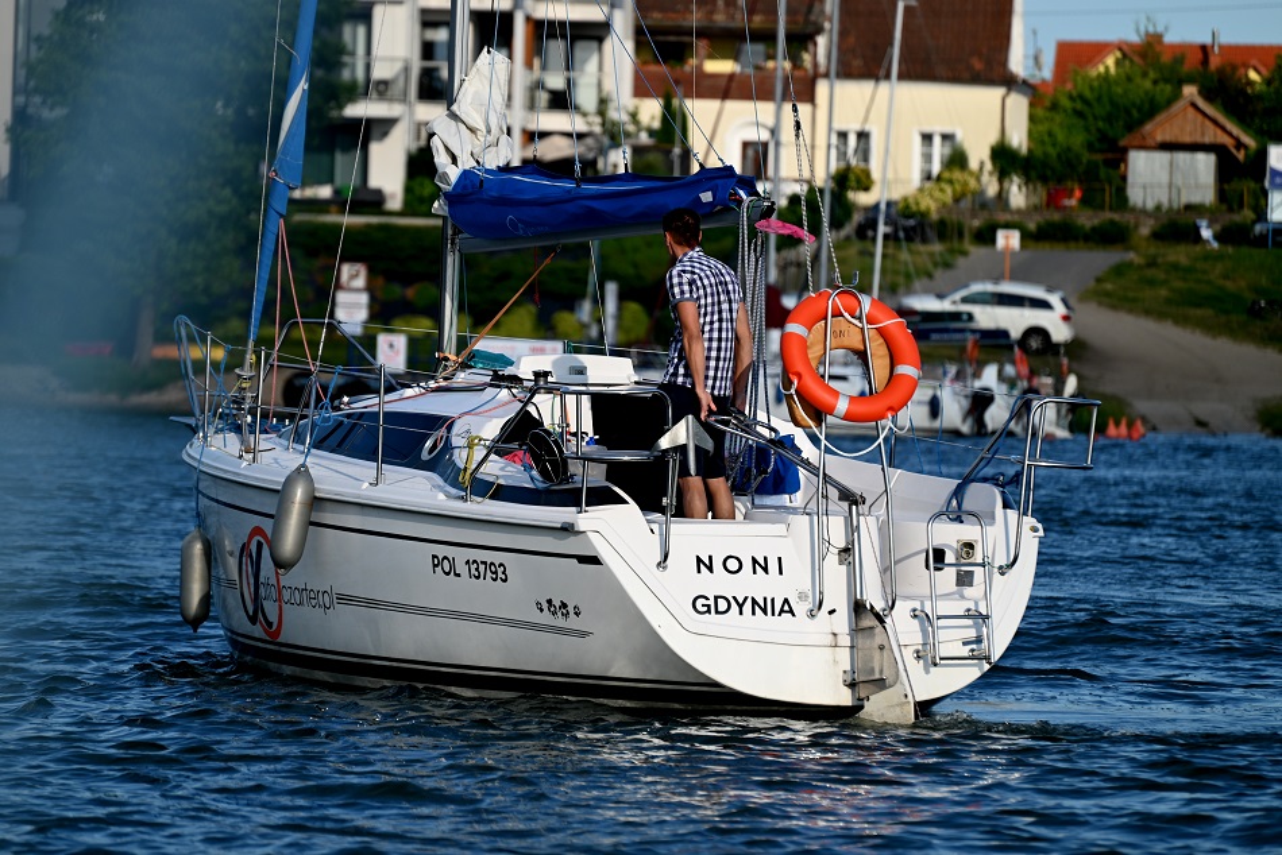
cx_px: 641
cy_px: 428
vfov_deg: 5.1
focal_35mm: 270
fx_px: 9617
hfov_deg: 7.6
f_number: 5.6
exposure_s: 1/500
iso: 100
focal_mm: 270
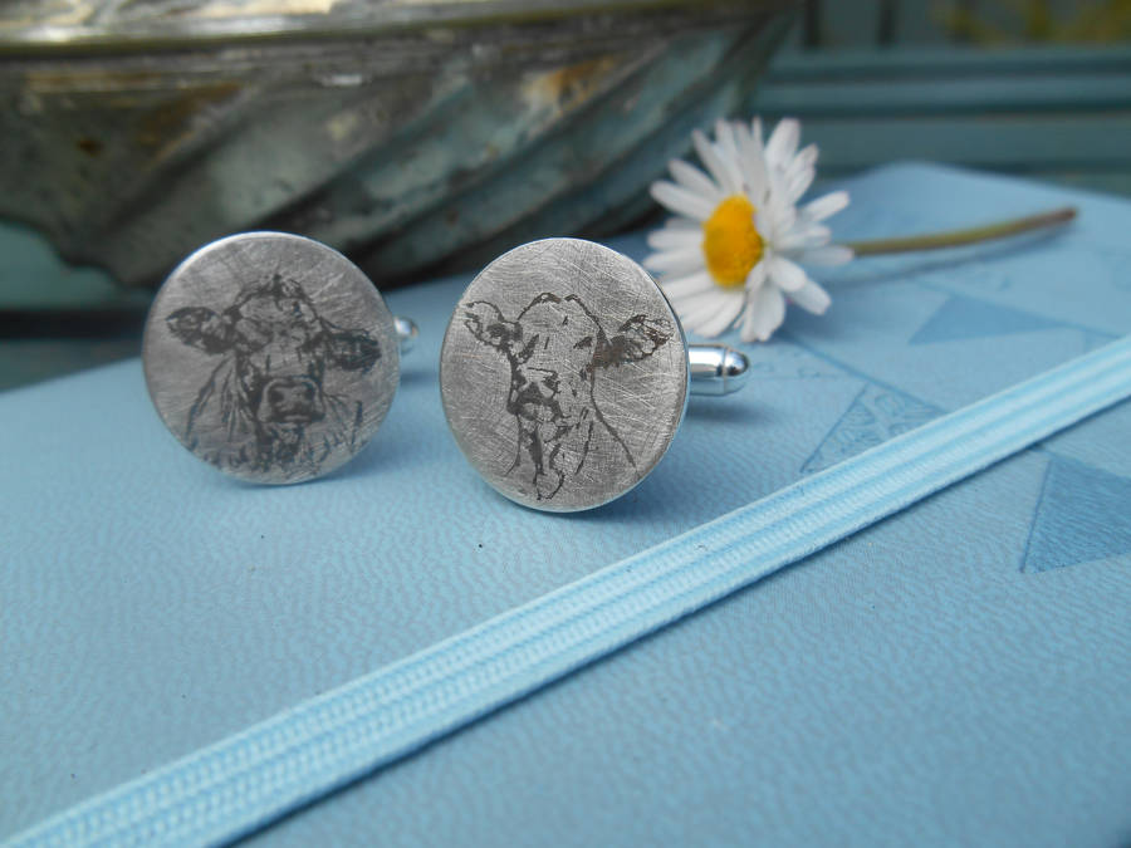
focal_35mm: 26
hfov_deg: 67.3
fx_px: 849
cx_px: 566
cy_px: 424
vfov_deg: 53.1
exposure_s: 1/640
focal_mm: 4.7
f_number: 3.4
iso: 80
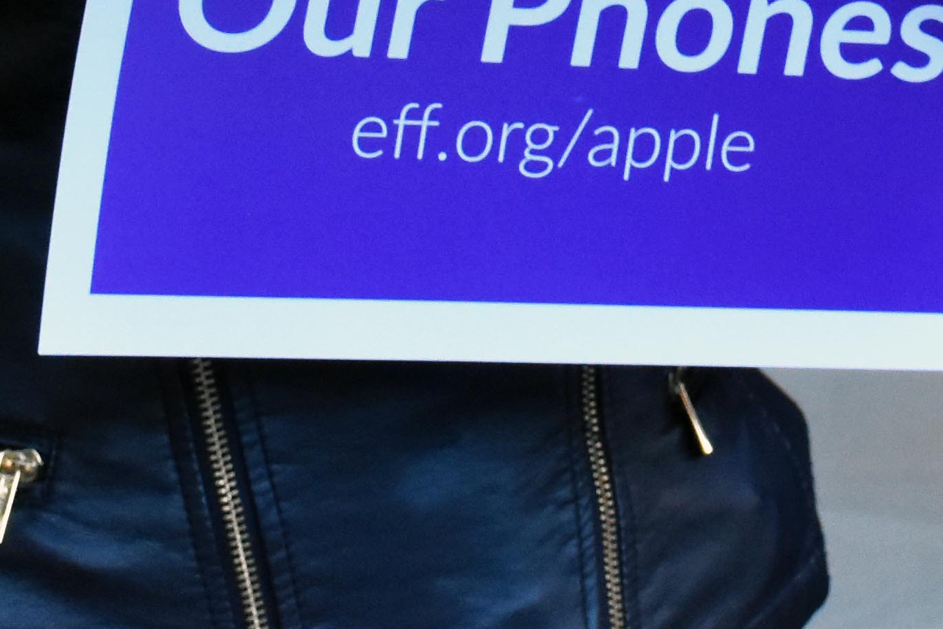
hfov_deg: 9.6
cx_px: 1109
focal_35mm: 211
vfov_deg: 6.3
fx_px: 5527
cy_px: -717
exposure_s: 1/250
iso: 2000
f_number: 8
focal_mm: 32
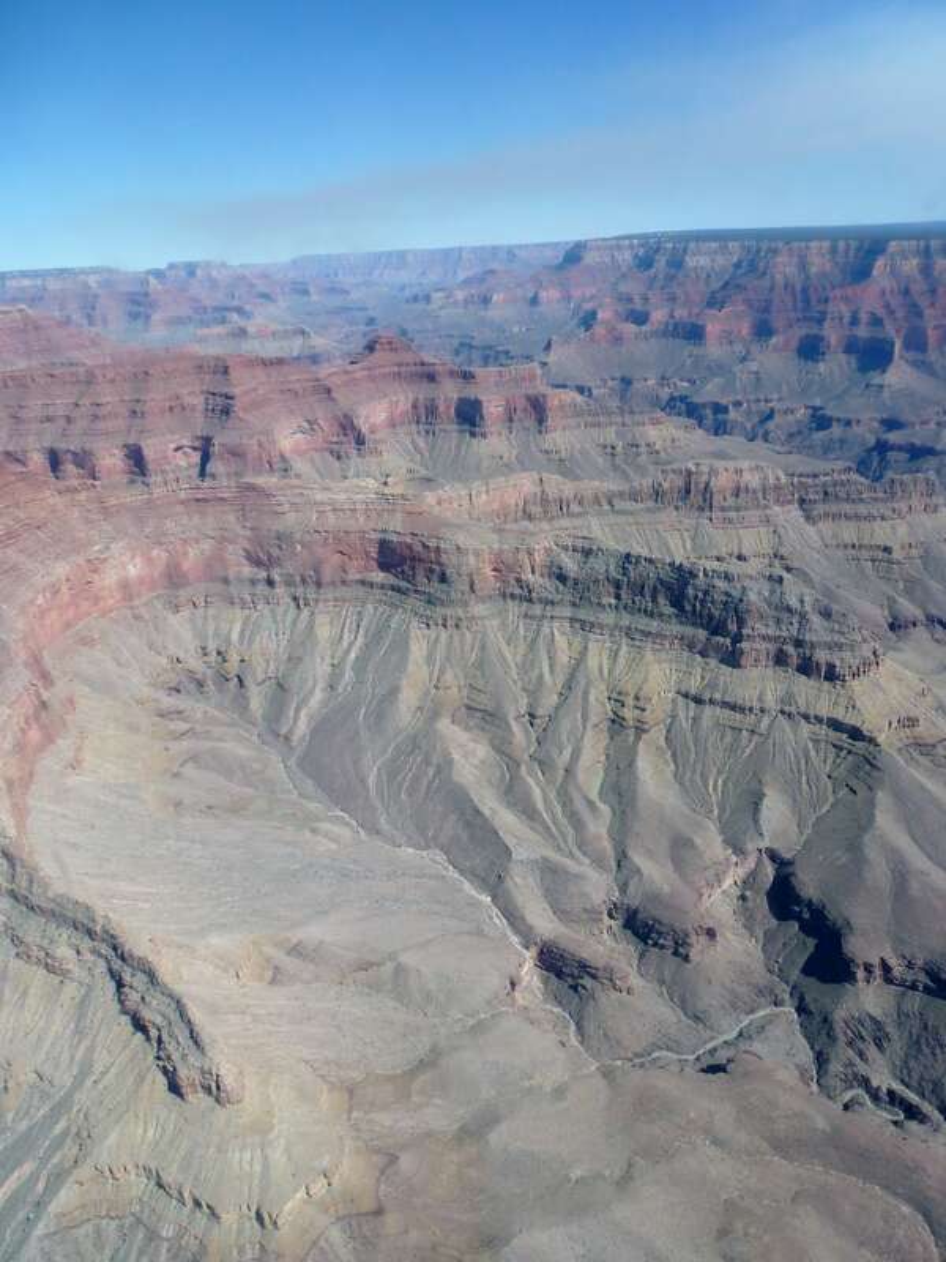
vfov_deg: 71.6
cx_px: 473
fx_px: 875
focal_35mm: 24
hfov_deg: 56.8
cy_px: 631
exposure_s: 1/1000
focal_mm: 4.3
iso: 100
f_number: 4
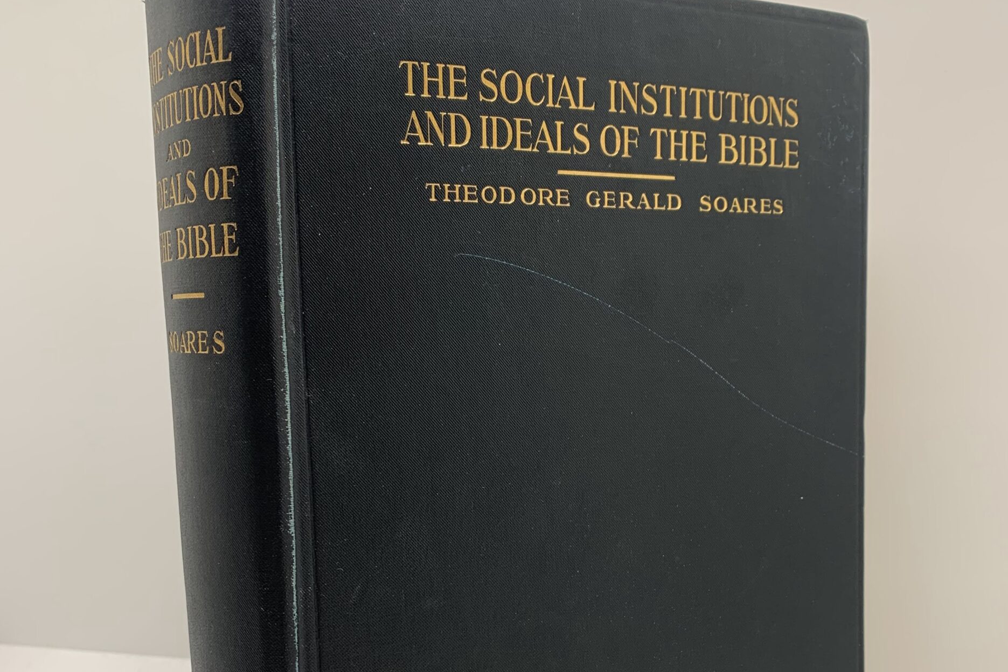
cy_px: 495
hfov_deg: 51.9
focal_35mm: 37
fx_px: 1036
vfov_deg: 35.2
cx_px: 509
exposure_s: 1/120
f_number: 1.8
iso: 25
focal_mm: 4.25
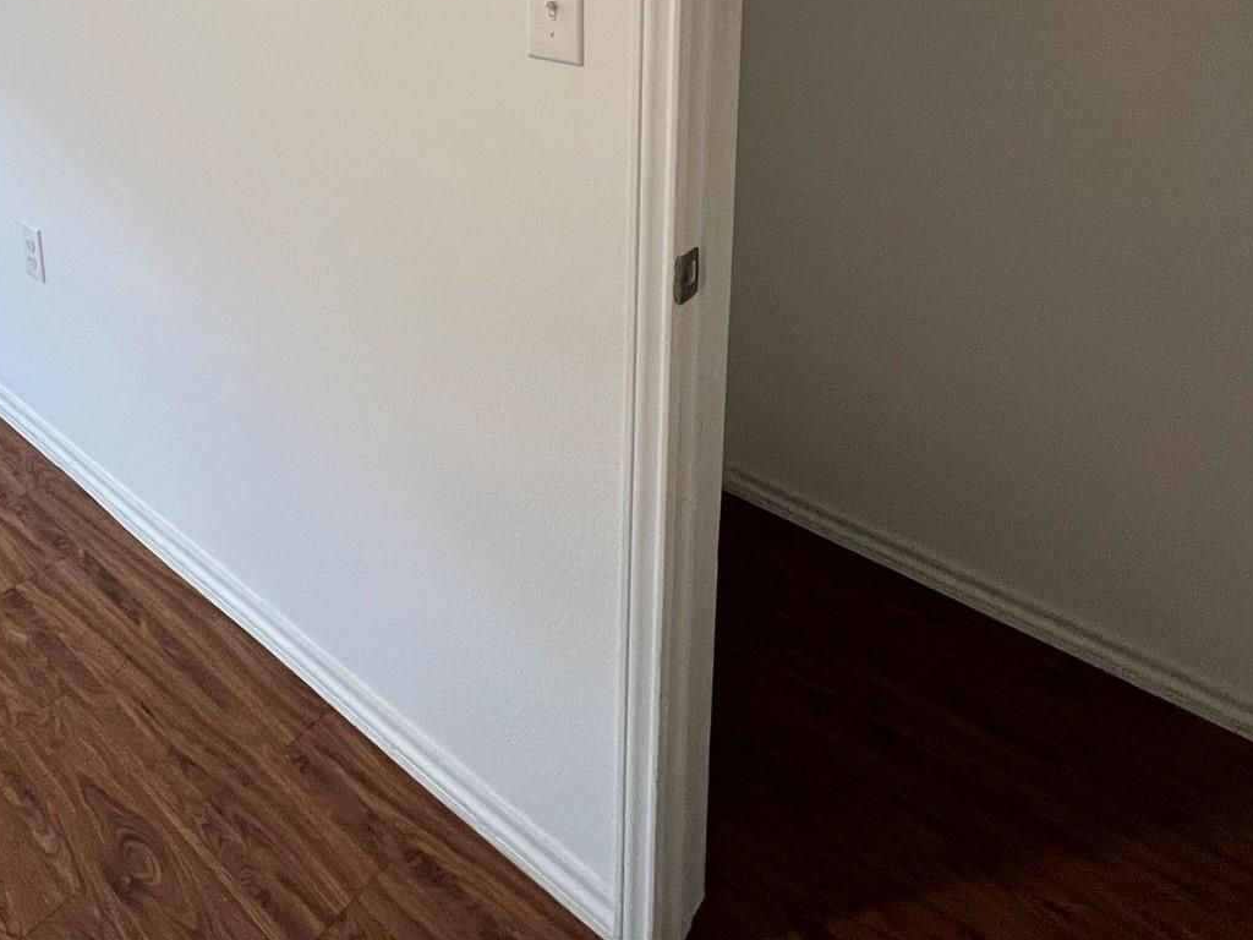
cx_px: 535
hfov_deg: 67.0
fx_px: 941
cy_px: 1
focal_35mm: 26
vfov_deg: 45.0
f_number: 1.8
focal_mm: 1.57
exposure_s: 1/60
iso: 320
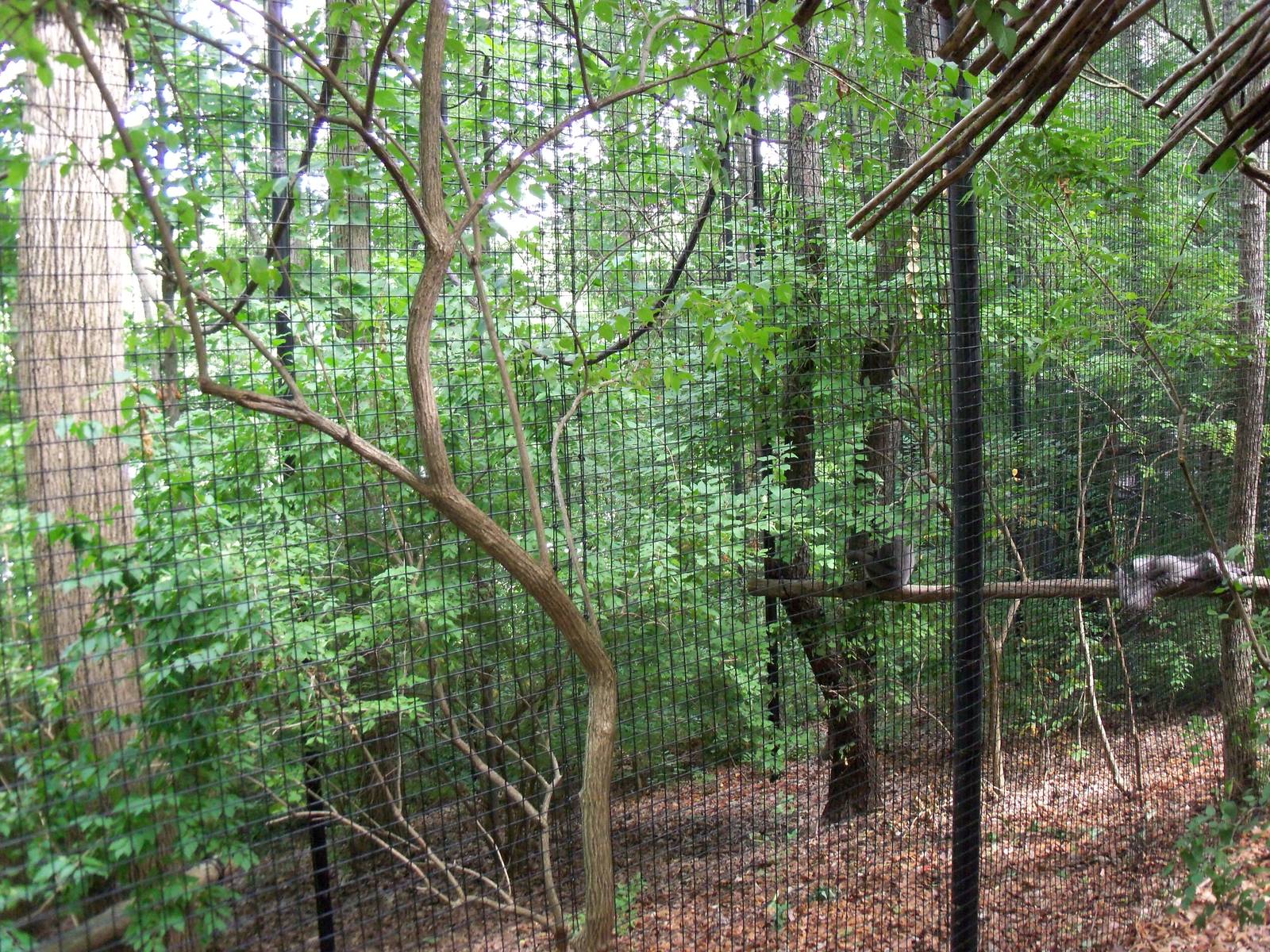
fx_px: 1284
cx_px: 635
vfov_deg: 40.7
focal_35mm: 35
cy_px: 476
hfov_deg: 52.6
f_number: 3
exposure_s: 1/30
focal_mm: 6.3
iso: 200
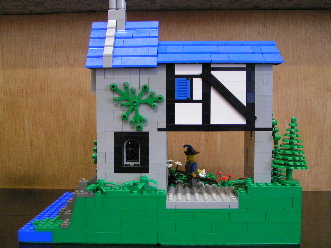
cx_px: 166
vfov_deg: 32.2
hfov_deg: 42.1
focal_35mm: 45
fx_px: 430
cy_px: 124
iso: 200
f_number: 2.8
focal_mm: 6.9
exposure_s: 1/13
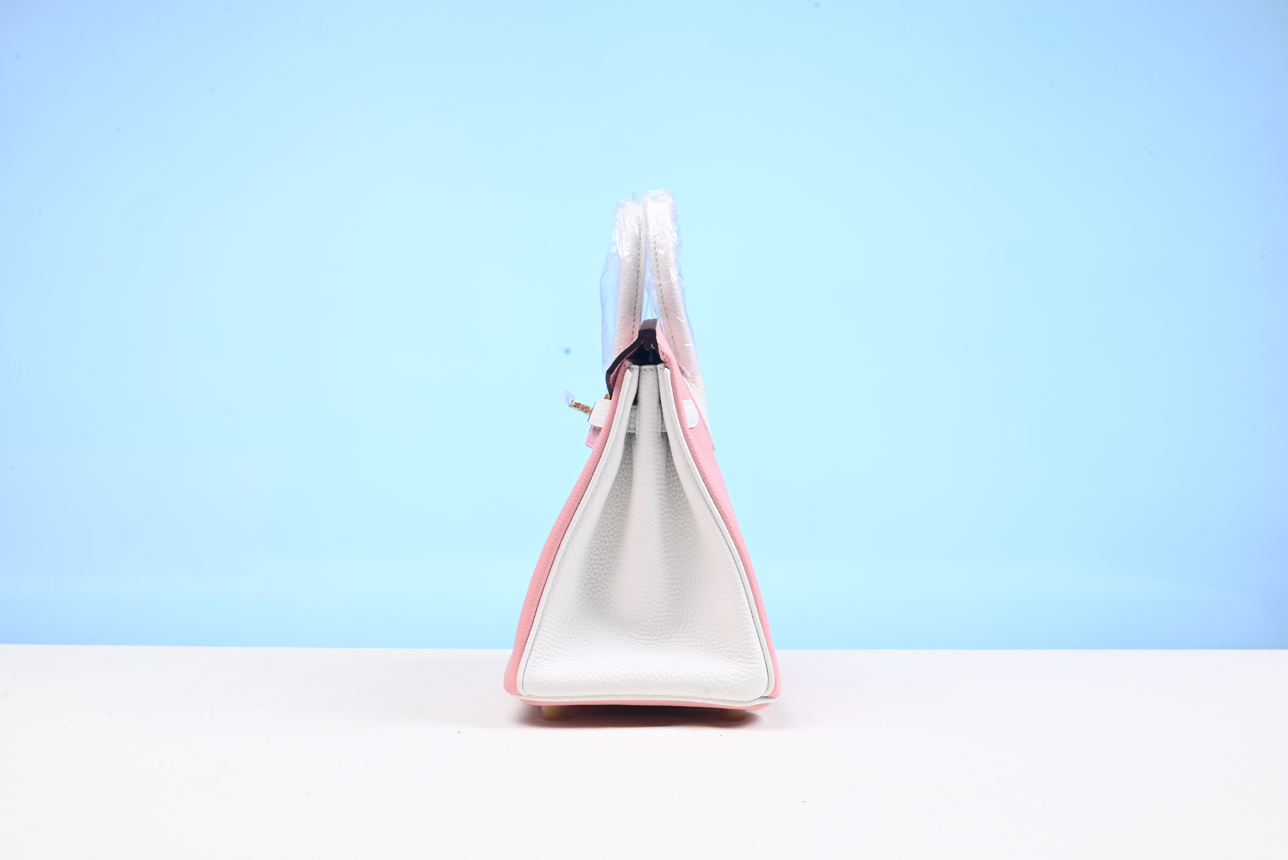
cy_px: 430
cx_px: 644
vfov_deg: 33.4
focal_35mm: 40
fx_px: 1432
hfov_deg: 48.4
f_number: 16
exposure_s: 1/2
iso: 100
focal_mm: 40
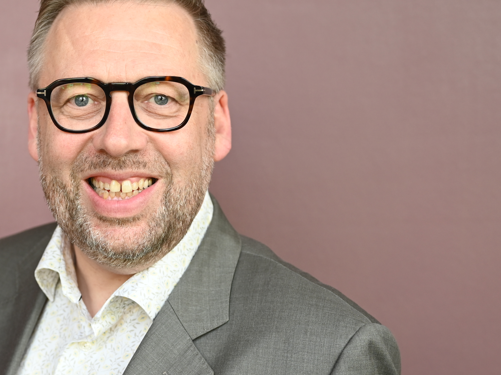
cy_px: 260
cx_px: 114
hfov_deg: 19.7
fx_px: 1433
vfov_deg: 14.9
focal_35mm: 99
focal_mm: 50
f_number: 2.8
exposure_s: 1/250
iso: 400
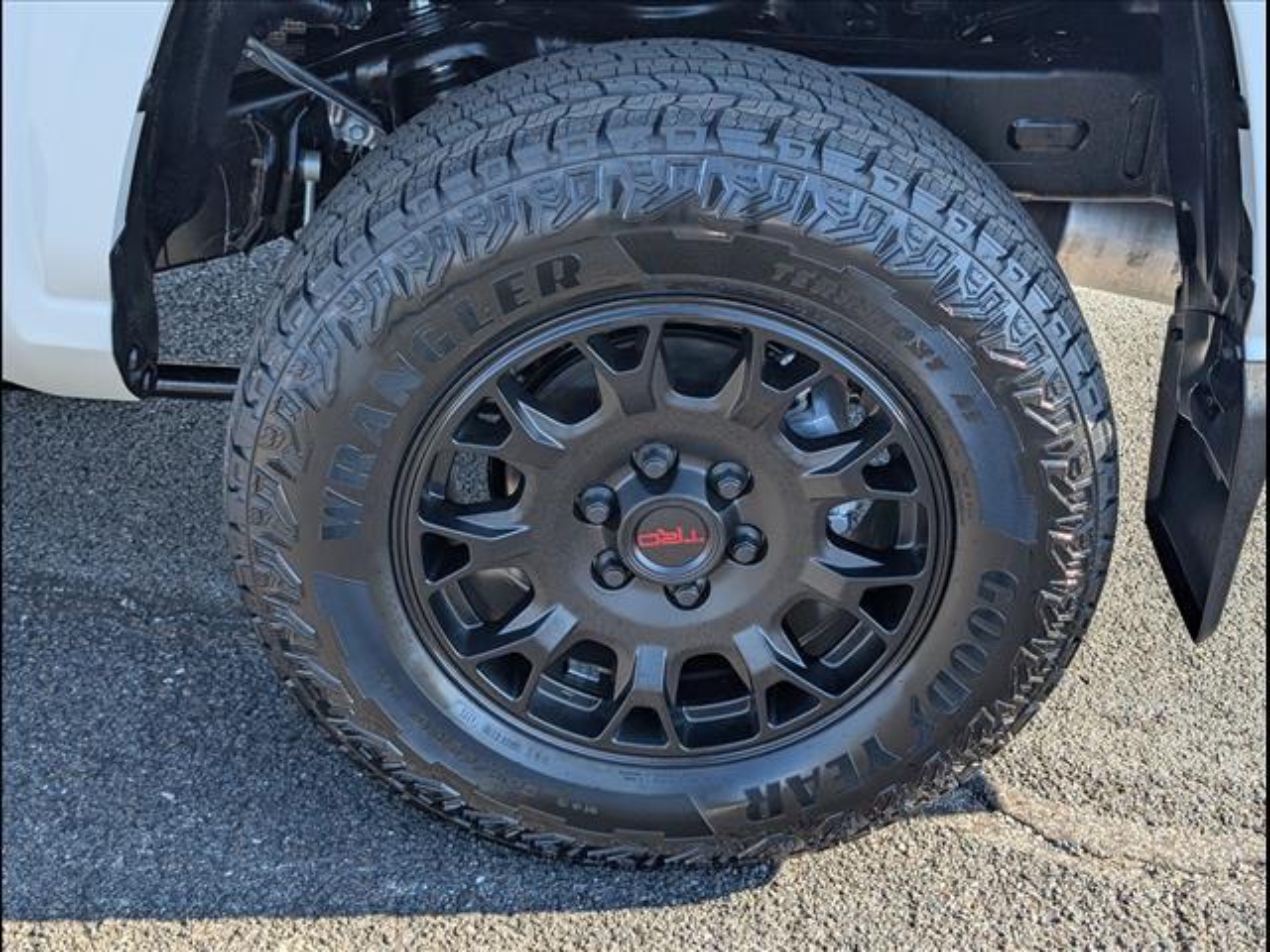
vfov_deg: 29.7
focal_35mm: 49
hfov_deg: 38.9
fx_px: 1798
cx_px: 635
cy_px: 476
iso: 27
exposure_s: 1/263
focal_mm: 6.9
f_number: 1.68
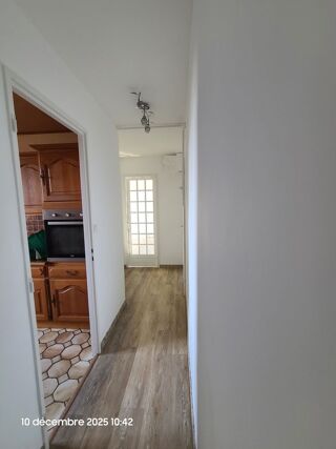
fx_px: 168
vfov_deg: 106.2
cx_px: 168
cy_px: 224
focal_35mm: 13
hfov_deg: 89.9
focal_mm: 2.2
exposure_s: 1/50
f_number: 2.2
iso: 320
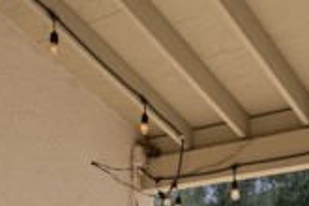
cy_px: 355
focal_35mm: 65
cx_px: 275
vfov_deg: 17.5
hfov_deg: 29.7
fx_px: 559
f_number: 8
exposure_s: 1/160
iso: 125
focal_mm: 16.8
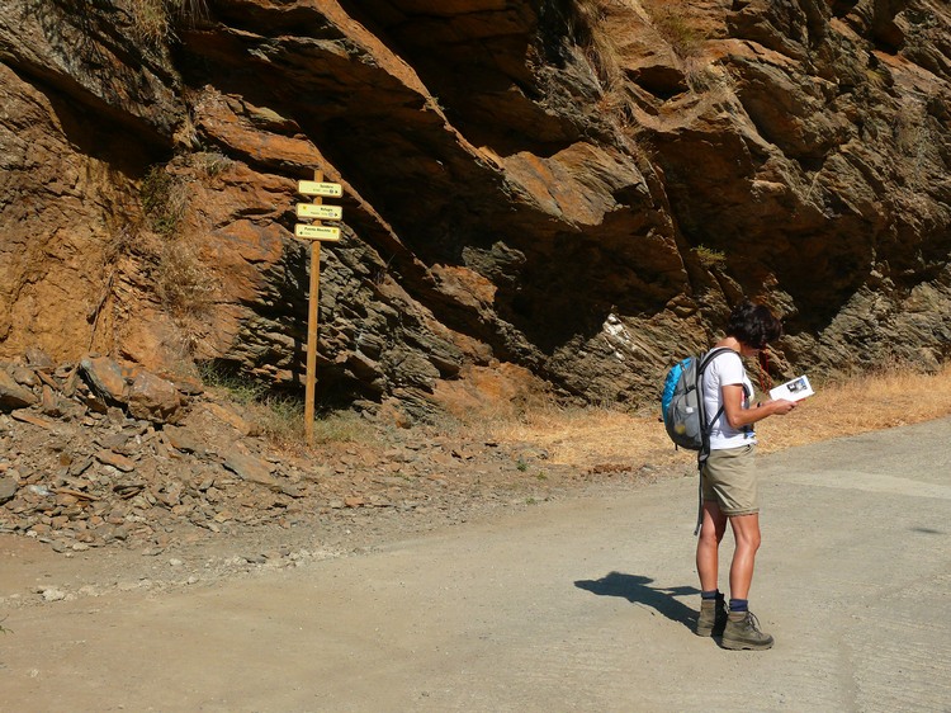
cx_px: 476
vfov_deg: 23.6
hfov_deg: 31.2
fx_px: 1703
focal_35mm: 62
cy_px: 356
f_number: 5
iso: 100
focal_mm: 13
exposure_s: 1/200
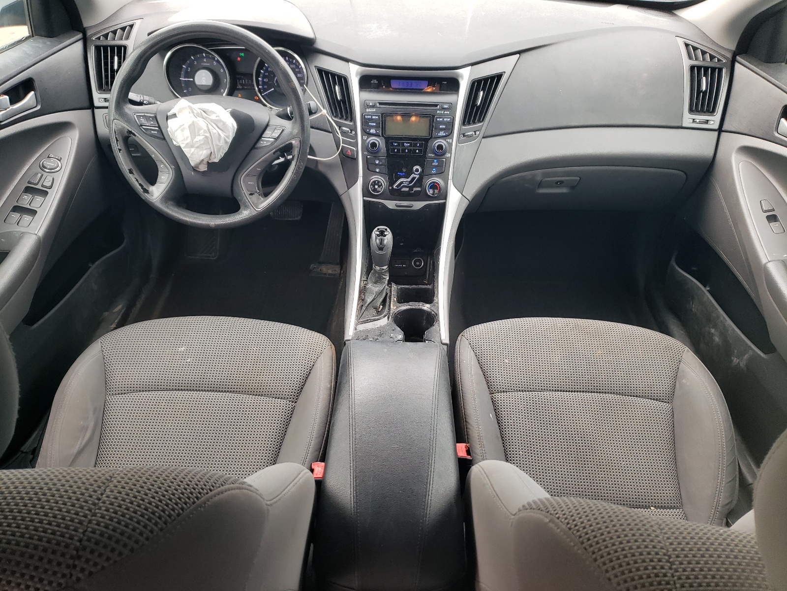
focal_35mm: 26
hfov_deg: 67.3
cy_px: 296
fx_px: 591
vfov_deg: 53.1
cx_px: 394
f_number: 1.5
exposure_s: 1/120
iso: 63
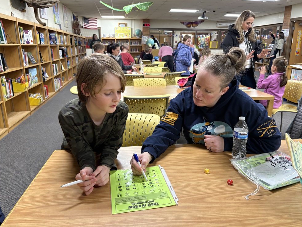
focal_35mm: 27
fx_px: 236
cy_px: 114
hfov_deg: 65.3
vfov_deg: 51.4
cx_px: 153
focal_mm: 5.96
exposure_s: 1/60
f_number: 1.6
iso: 200
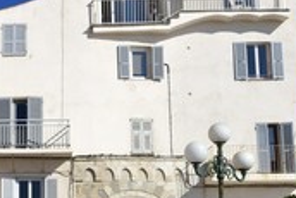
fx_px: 642
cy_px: 179
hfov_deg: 25.0
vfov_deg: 17.3
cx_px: 19
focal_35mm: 78
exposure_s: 1/250
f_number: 16
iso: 200
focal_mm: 32
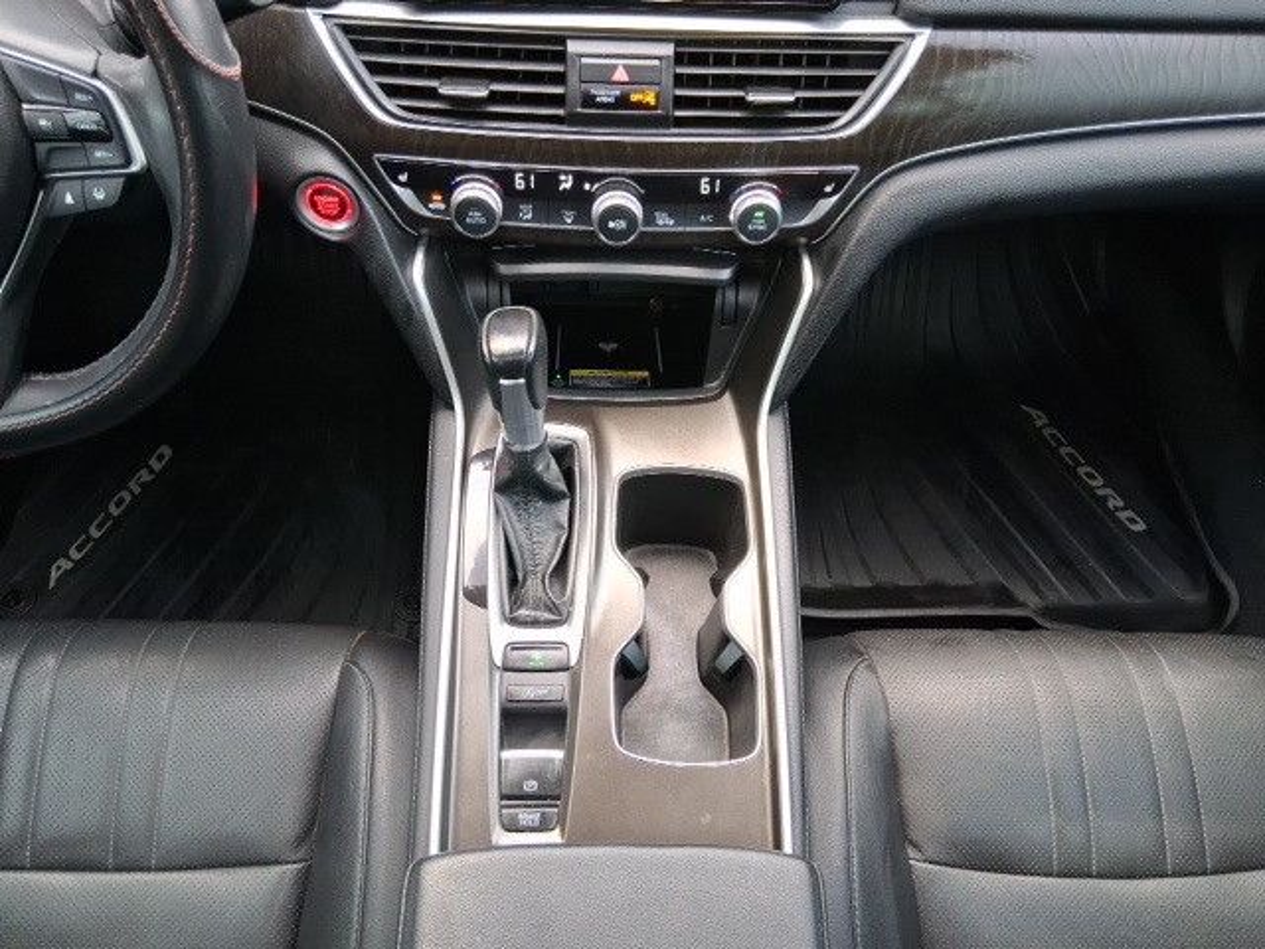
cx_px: 632
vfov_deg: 53.1
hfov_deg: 67.3
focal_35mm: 26
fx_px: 950
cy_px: 474
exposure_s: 1/50
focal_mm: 3.98
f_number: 1.8
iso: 315
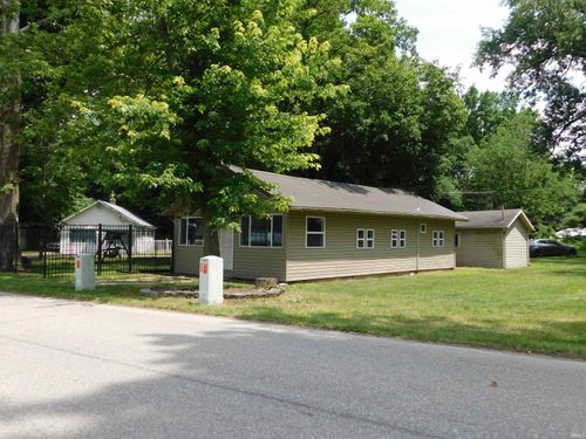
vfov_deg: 46.8
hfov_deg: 60.0
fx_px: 508
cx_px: 293
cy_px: 220
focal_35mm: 30
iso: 125
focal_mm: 5.3
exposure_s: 1/640
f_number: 3.2
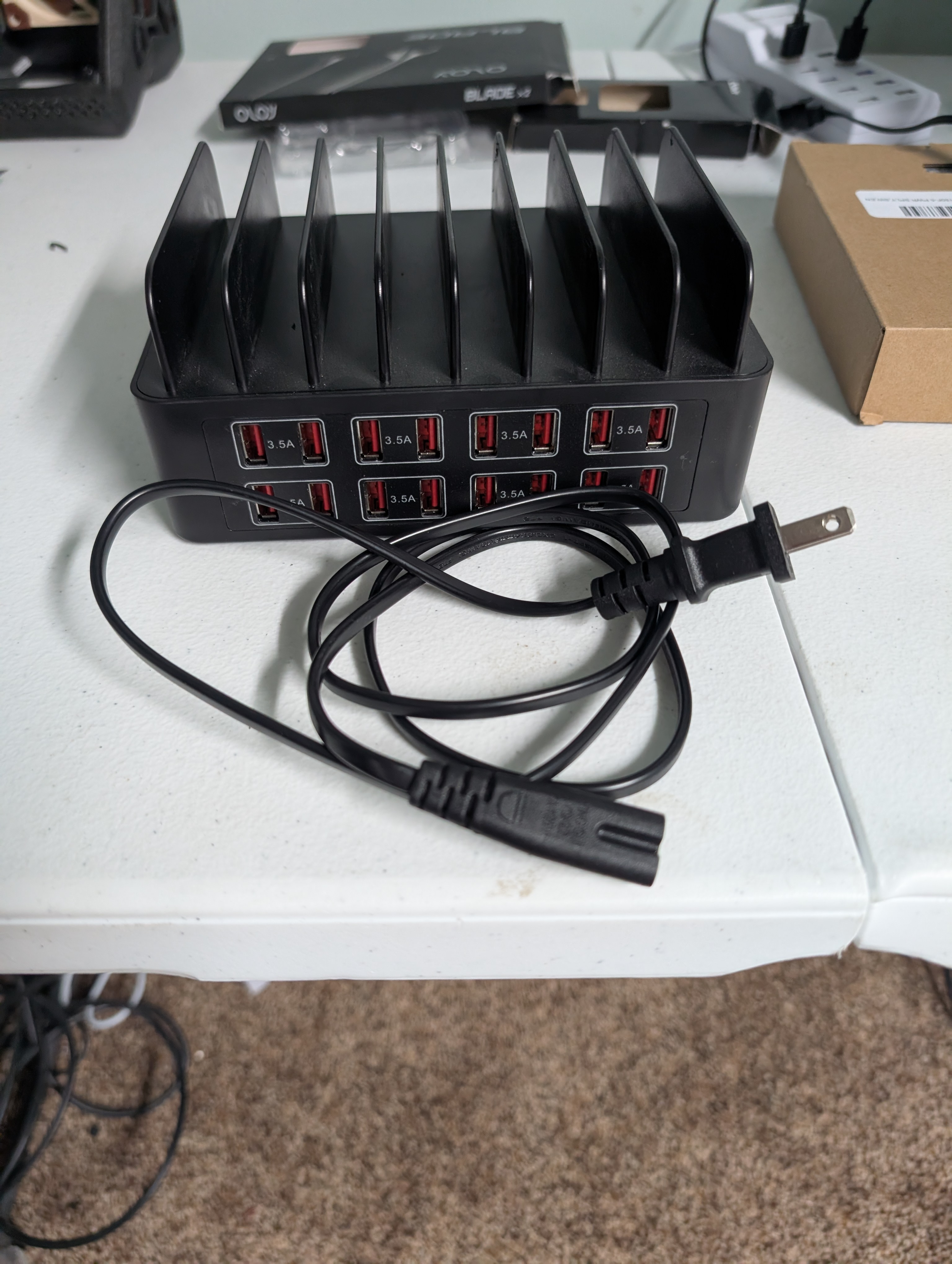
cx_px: 476
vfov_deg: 71.5
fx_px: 878
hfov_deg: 56.9
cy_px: 632
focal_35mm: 24
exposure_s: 1/120
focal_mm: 6.9
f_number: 1.68
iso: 915
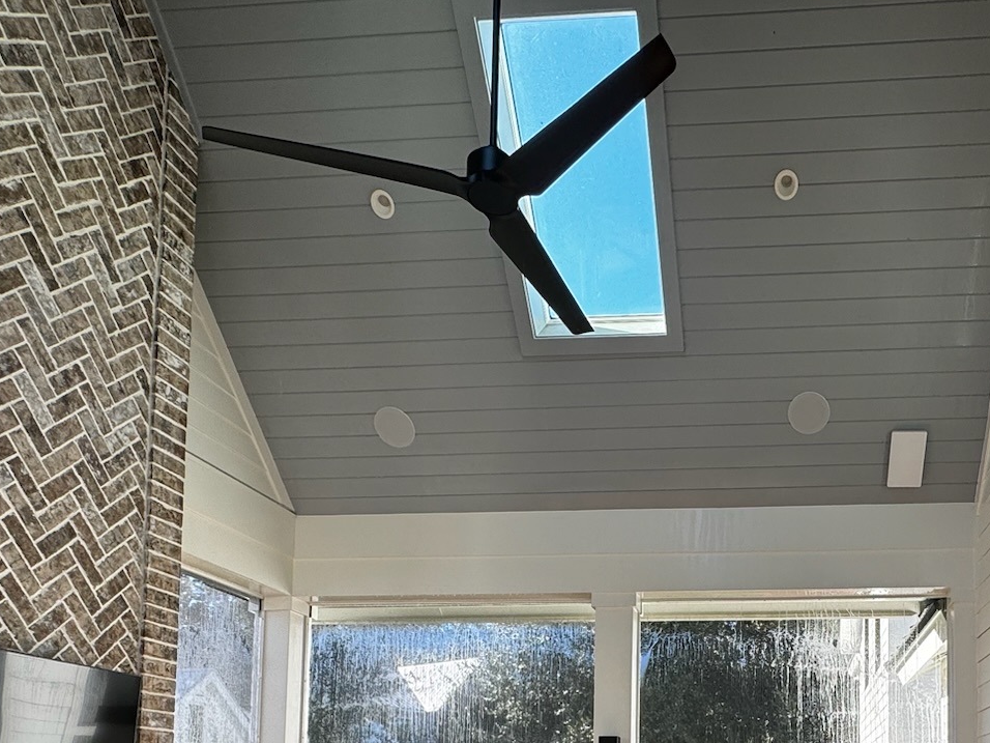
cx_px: 738
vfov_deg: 40.4
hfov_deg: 57.1
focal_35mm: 30
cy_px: 760
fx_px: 858
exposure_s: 1/136
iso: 40
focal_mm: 2.22
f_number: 2.2
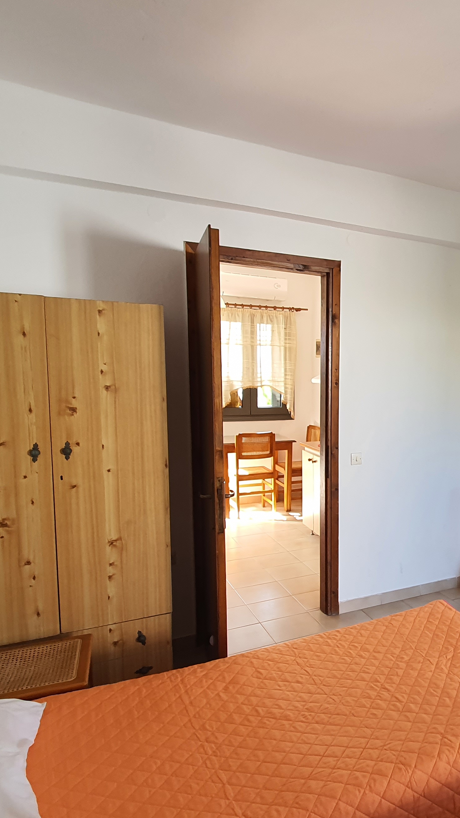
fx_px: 542
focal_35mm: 25
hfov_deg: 40.9
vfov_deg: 73.9
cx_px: 445
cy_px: 442
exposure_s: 1/60
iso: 80
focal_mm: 1.8
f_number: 2.2
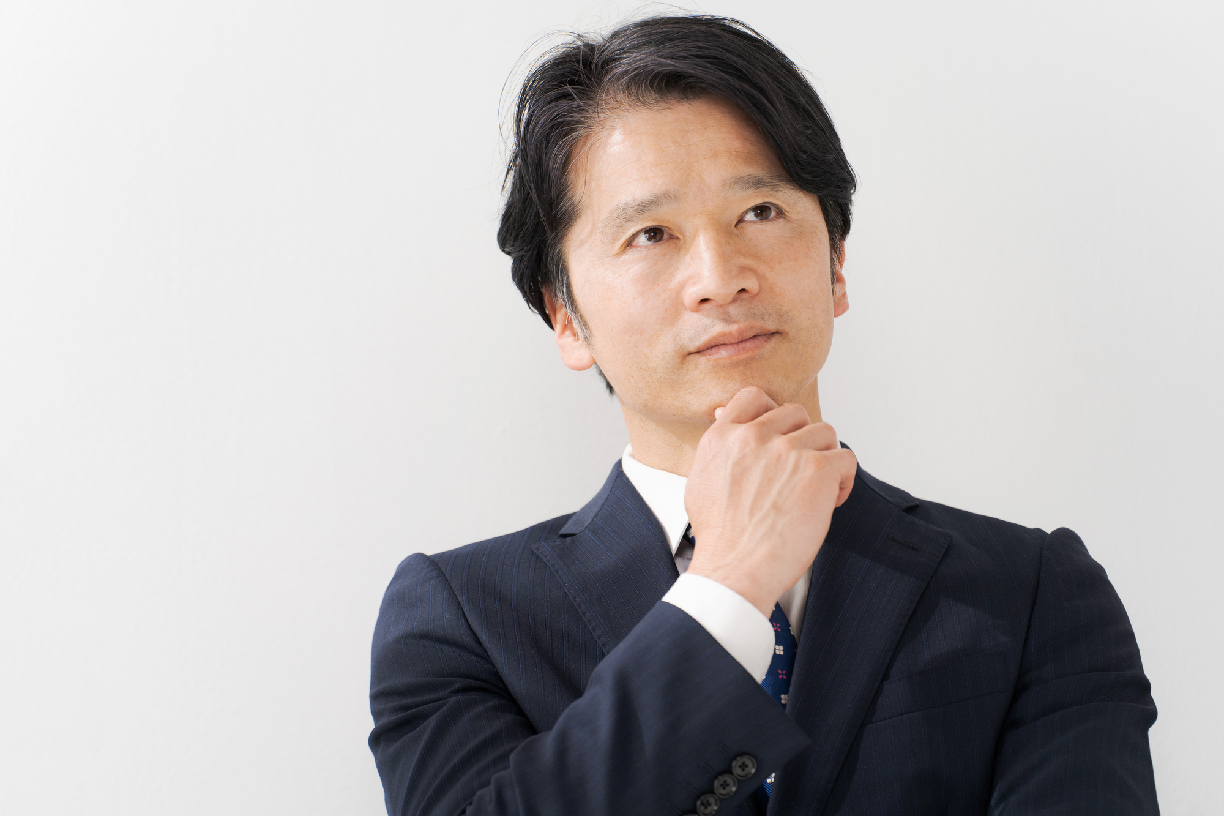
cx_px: 612
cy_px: 408
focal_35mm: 180
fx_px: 6119
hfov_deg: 11.4
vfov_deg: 7.6
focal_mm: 180
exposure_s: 1/250
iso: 400
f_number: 4
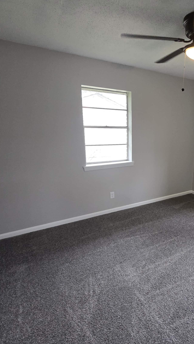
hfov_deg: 54.0
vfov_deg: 89.6
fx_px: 174
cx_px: 158
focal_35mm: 19
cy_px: 172
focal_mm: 2.2
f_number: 2.2
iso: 160
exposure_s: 1/60
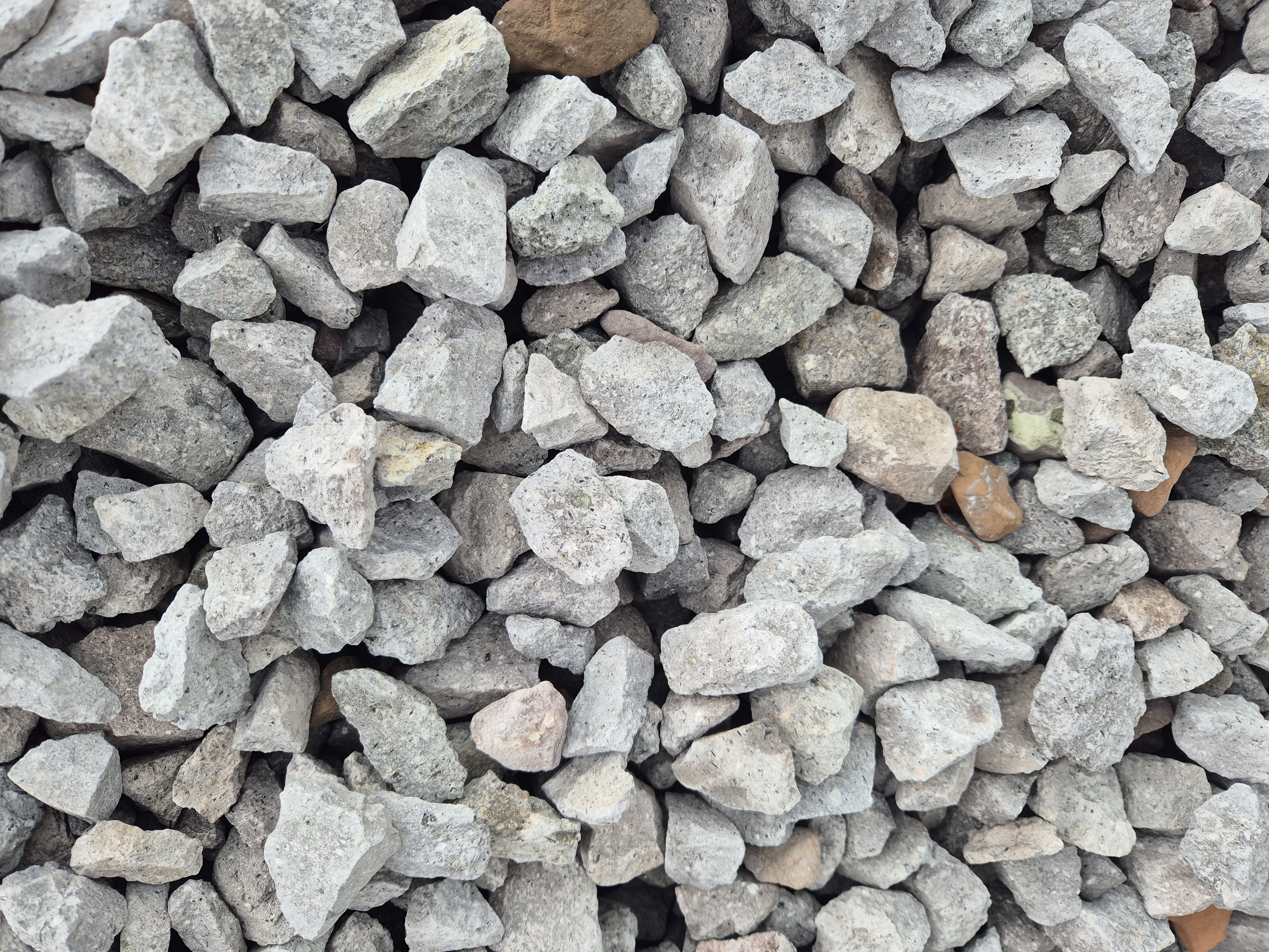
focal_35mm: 23
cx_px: 634
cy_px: 476
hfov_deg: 73.9
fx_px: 843
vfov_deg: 58.9
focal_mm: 5.4
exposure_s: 1/221
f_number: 1.8
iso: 25
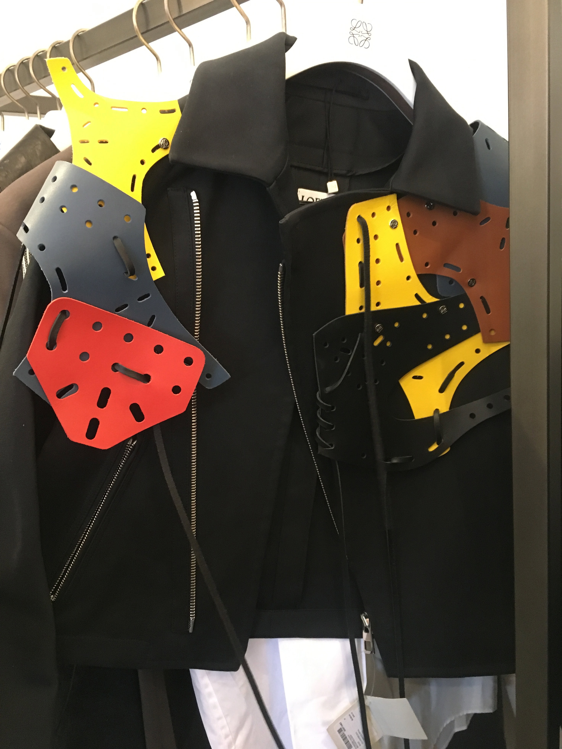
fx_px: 628
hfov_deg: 48.2
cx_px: 281
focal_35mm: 29
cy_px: 374
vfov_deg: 61.7
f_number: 2.2
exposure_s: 1/15
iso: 200
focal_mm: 4.2
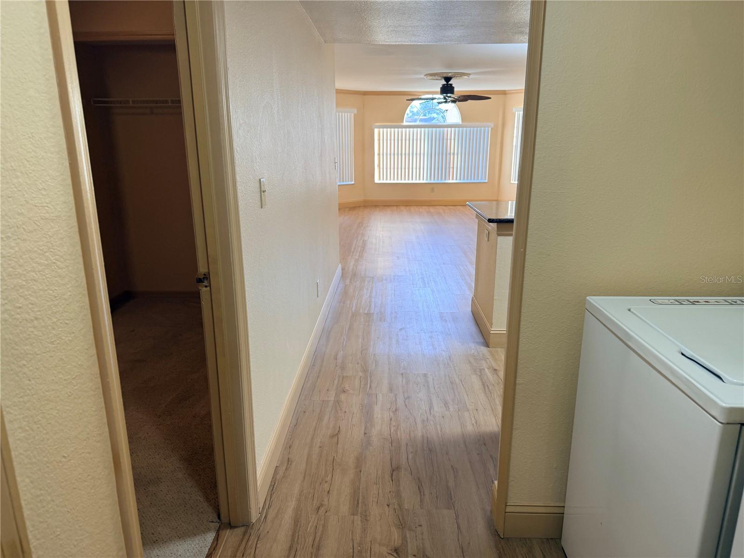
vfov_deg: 56.8
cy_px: 279
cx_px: 372
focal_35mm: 24
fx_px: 516
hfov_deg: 71.6
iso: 100
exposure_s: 1/60
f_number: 1.78
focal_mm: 6.76
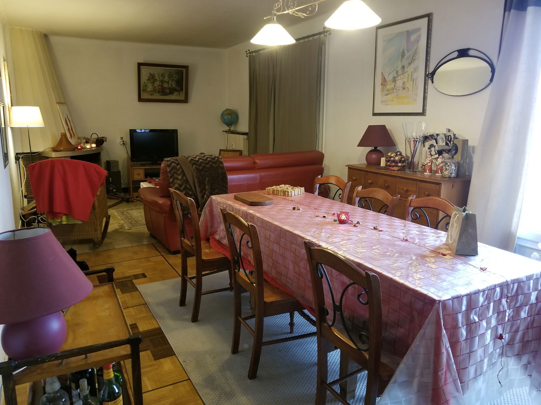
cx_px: 270
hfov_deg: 67.3
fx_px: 406
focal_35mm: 26
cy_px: 202
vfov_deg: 53.1
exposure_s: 1/14
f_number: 1.7
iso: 250
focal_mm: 4.25
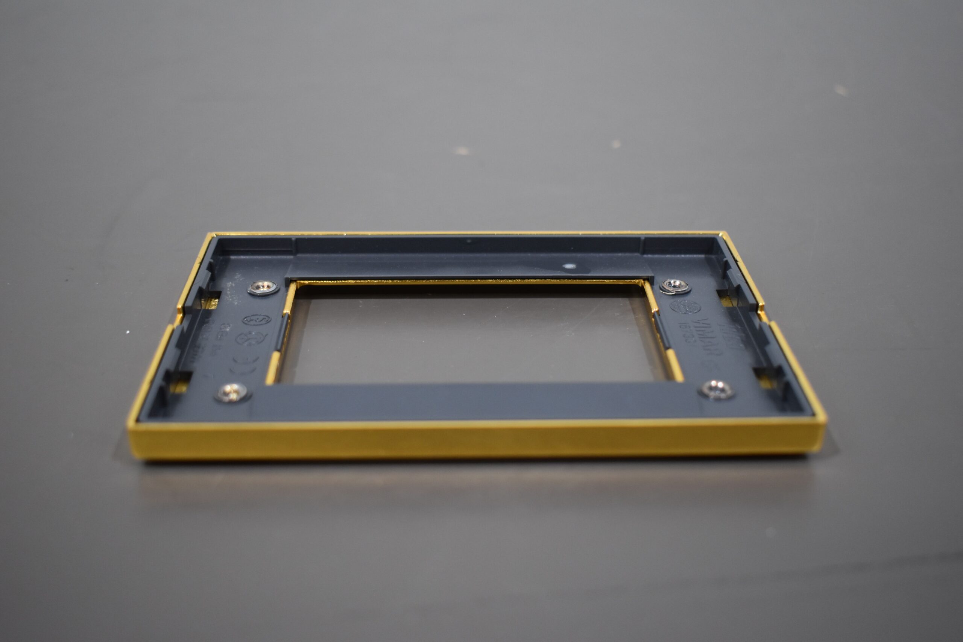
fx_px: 1164
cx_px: 482
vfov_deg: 30.9
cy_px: 321
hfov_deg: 45.0
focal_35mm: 44
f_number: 4.2
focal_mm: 29
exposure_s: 1/160
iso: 800
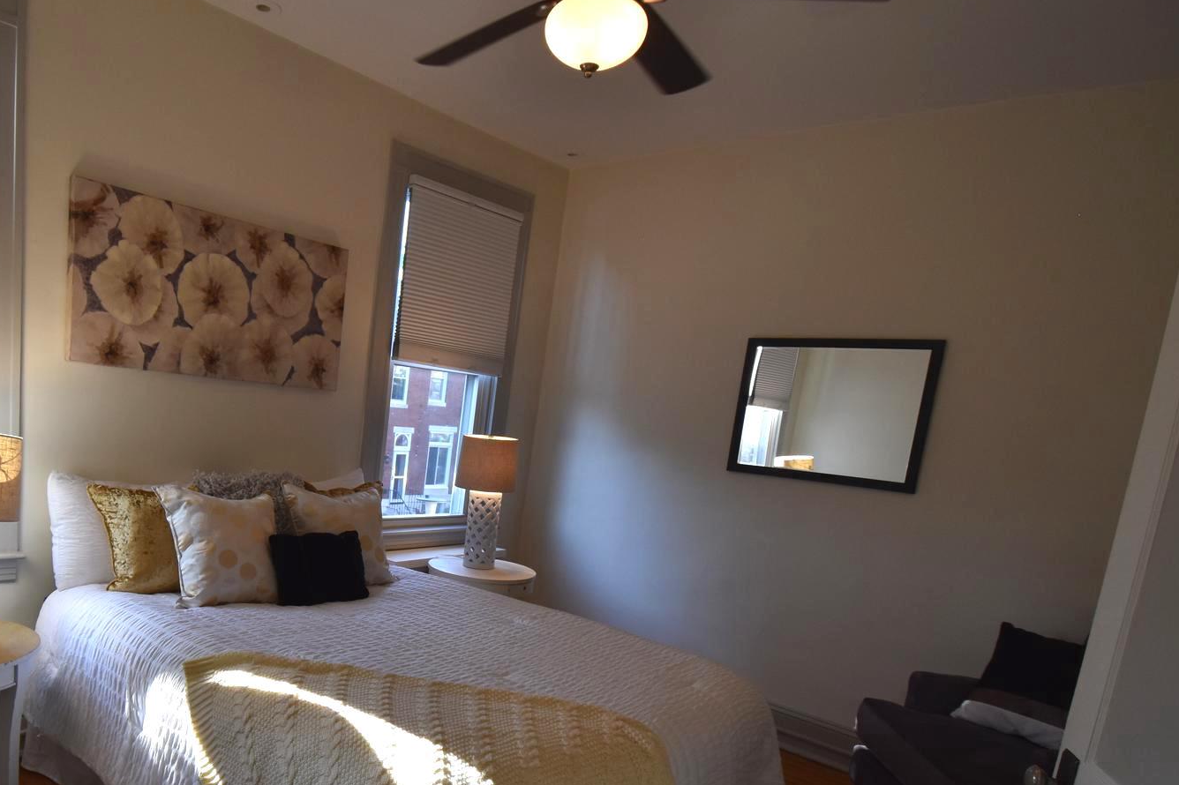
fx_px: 753
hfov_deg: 73.2
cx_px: 369
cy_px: 546
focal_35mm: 23
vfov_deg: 53.6
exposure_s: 1/125
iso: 400
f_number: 5.6
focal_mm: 10
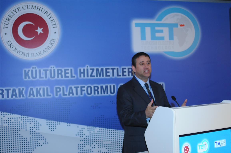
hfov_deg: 42.4
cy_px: 76
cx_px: 116
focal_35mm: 46
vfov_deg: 28.9
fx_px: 298
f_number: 2.8
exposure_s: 1/80
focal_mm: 31
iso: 1000
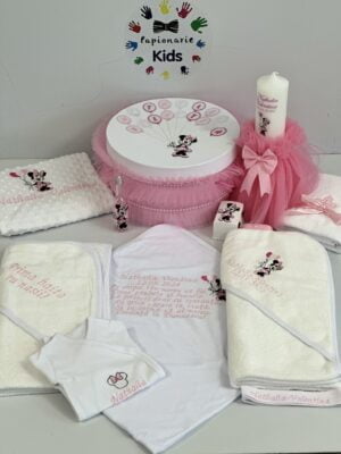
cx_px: 170
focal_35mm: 77
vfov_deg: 25.3
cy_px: 227
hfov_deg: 19.1
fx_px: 1011
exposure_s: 1/100
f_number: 2.8
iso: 160
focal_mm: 9
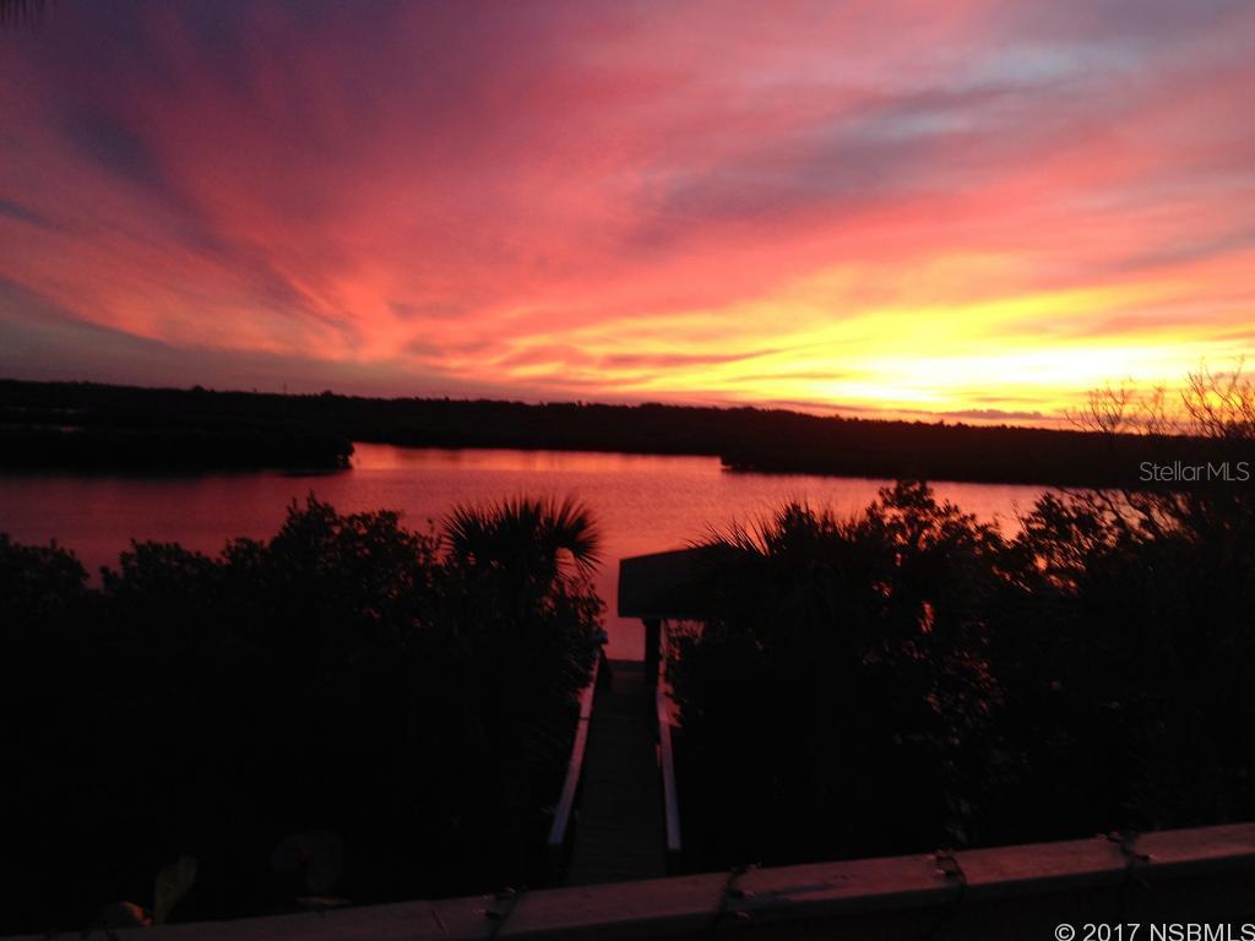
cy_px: 470
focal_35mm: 33
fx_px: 1196
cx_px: 628
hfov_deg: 55.4
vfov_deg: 42.9
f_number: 2.4
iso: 50
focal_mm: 4.12
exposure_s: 1/24
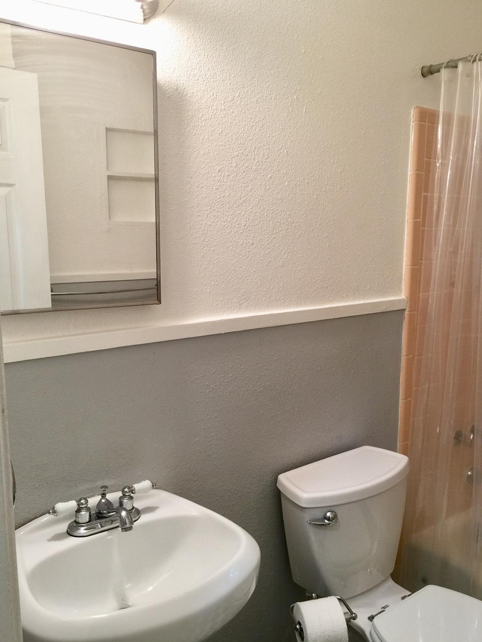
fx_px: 557
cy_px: 326
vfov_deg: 60.0
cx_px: 245
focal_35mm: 30
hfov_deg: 46.8
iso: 32
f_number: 2.2
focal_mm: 4.15
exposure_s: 1/15
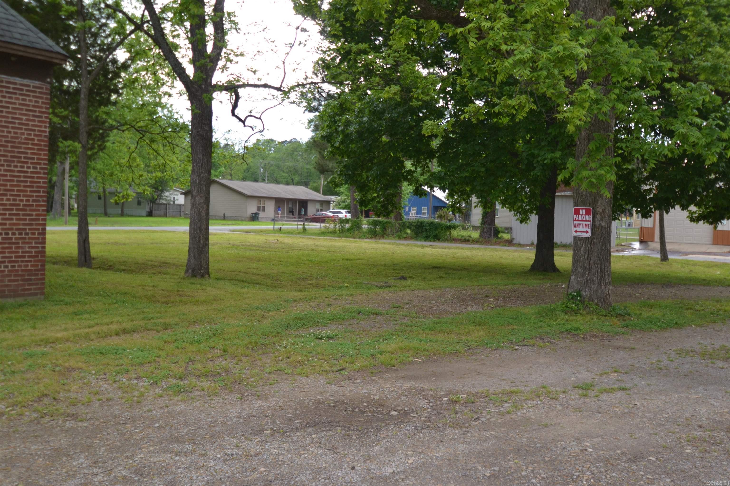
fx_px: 730
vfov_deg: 36.9
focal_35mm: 36
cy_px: 243
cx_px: 365
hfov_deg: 53.1
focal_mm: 24
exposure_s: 1/125
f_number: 4.5
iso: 140
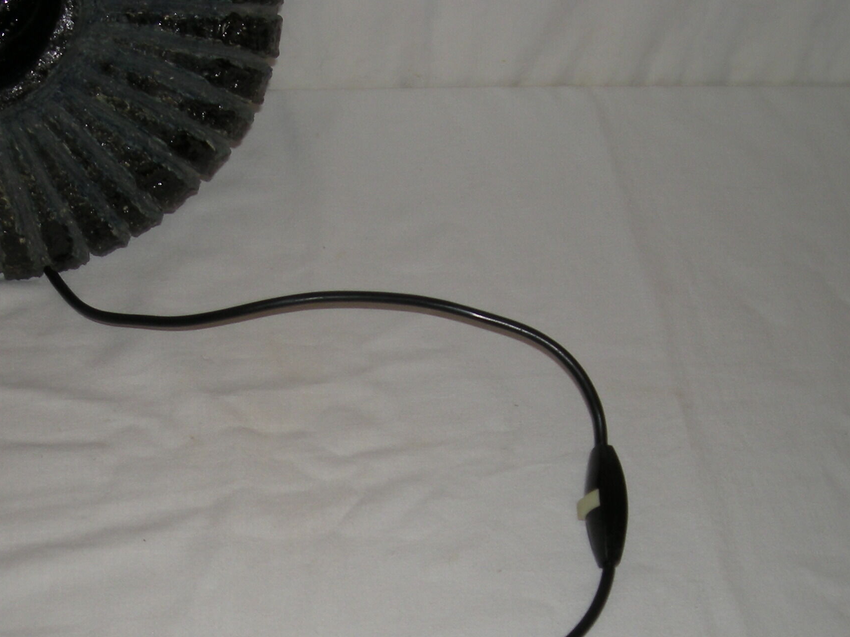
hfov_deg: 30.4
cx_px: 265
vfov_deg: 22.9
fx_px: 1547
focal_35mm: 63
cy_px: 514
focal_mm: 5.7
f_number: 2.8
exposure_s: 1/47.5
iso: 50
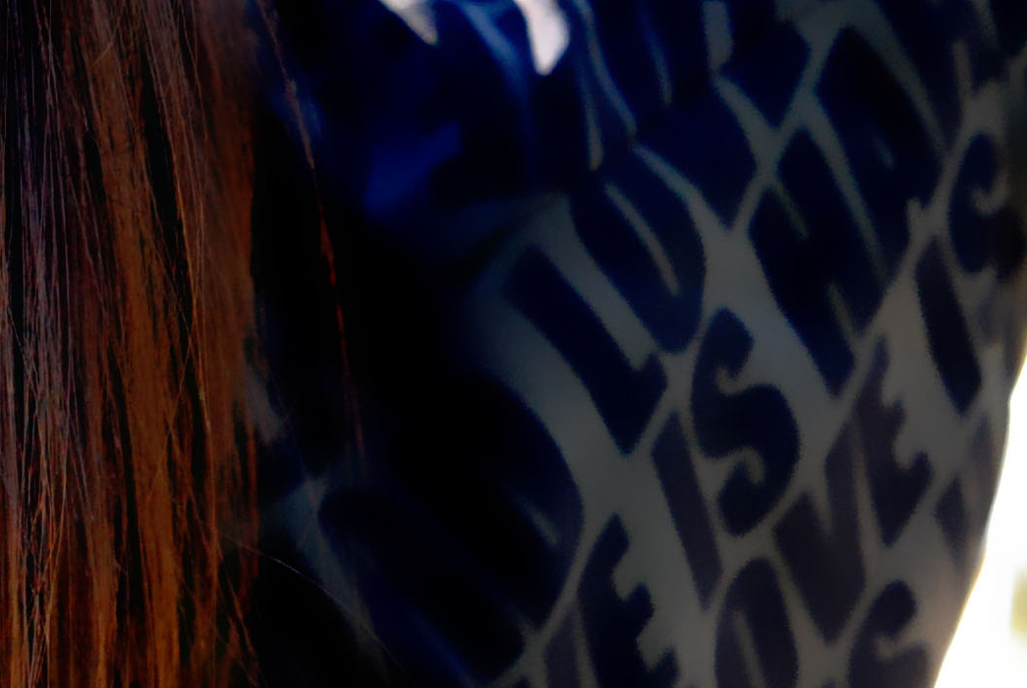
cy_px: 211
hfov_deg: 7.0
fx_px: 8256
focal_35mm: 289
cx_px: -372
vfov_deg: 4.8
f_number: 6.3
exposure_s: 1/200
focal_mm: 52
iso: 800
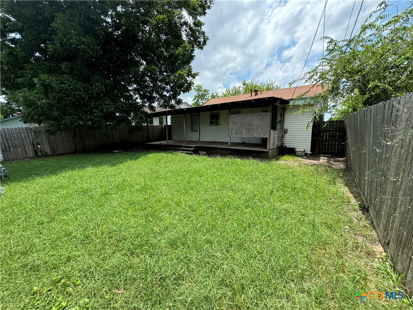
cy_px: 155
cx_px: 206
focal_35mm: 14
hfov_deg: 102.1
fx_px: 167
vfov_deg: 85.7
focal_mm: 2.22
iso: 50
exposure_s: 1/879
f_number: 2.2
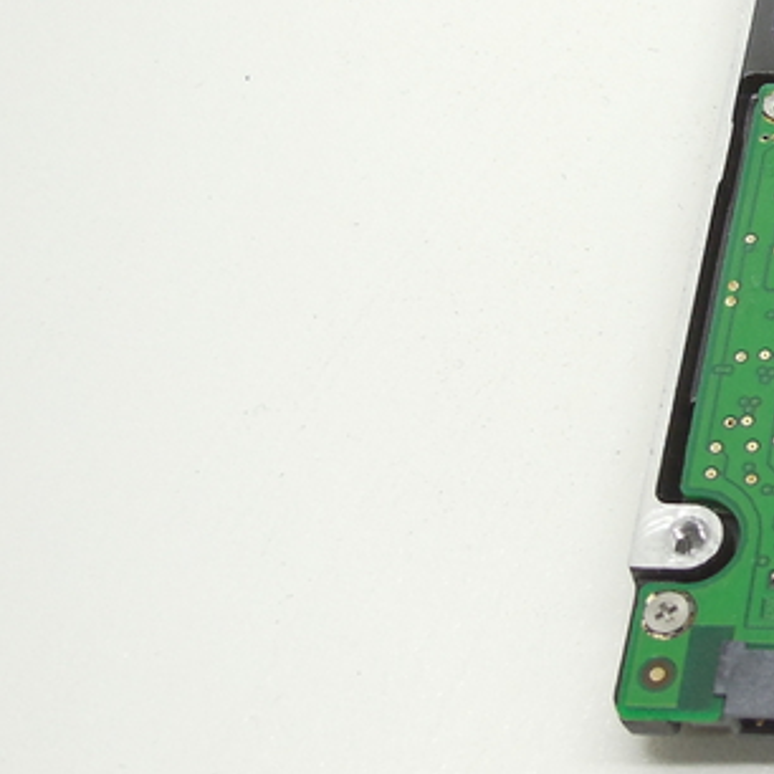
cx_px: 1143
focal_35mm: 74
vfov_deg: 23.3
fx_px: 1872
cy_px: 276
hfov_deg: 20.3
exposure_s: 1/100
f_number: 3.1
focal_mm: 4.5
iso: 125
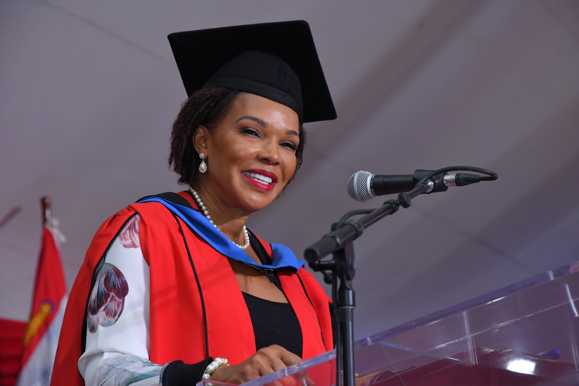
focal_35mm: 120
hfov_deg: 17.1
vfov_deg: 11.4
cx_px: 290
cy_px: 193
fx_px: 1930
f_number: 5.6
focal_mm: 80
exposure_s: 1/160
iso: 1250
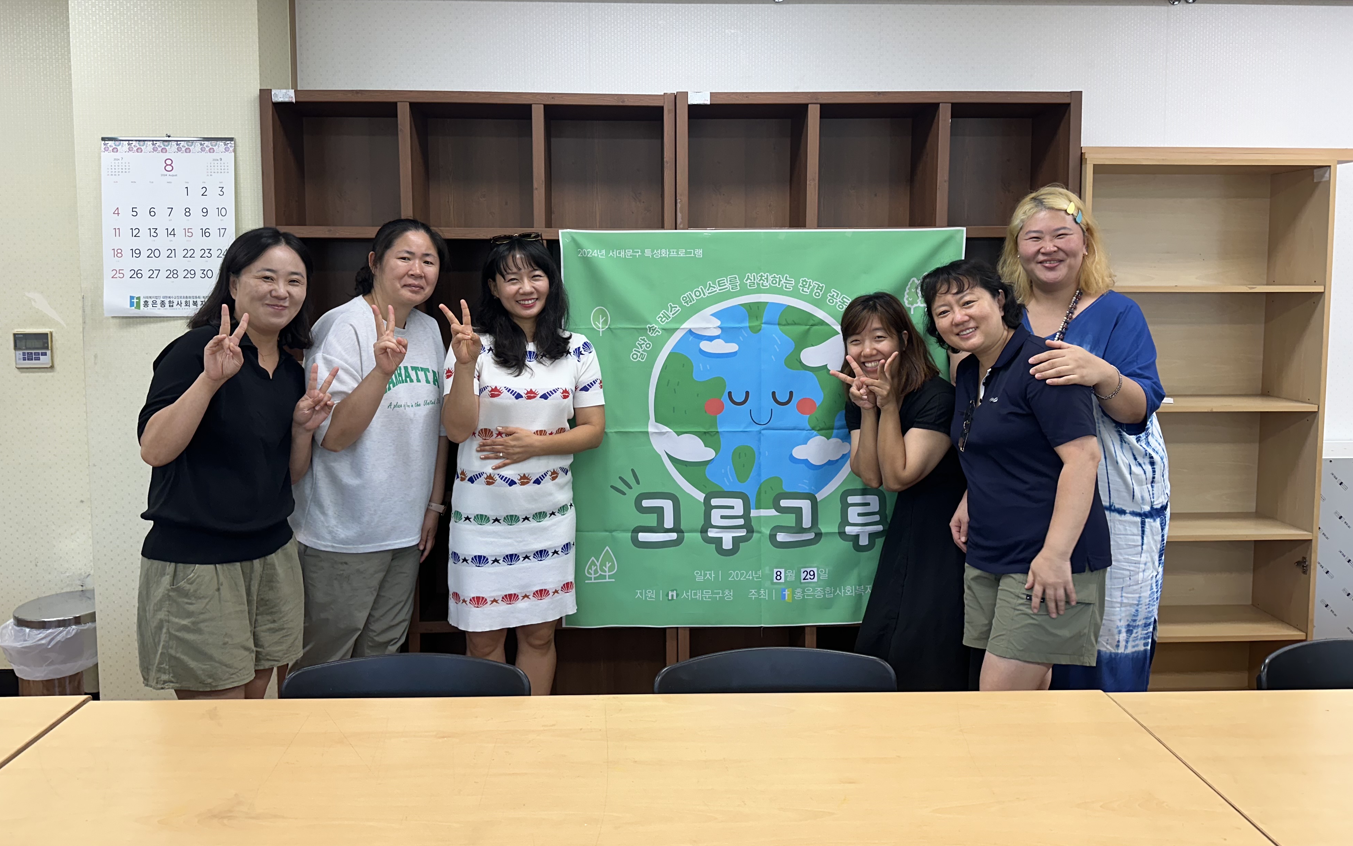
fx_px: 959
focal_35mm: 26
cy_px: 342
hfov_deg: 70.4
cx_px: 662
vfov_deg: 47.3
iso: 125
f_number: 1.78
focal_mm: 6.86
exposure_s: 1/120
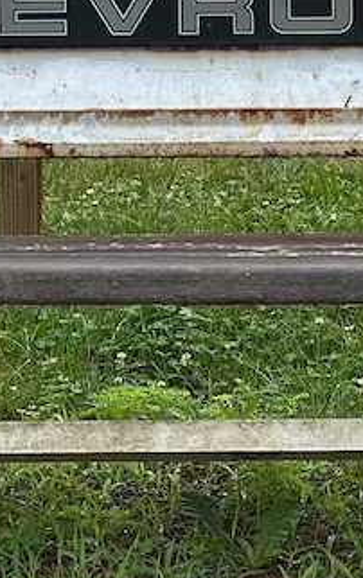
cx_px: 182
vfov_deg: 10.4
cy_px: 165
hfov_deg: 6.5
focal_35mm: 202
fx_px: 3189
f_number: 1.78
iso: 80
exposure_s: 1/880
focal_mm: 6.86
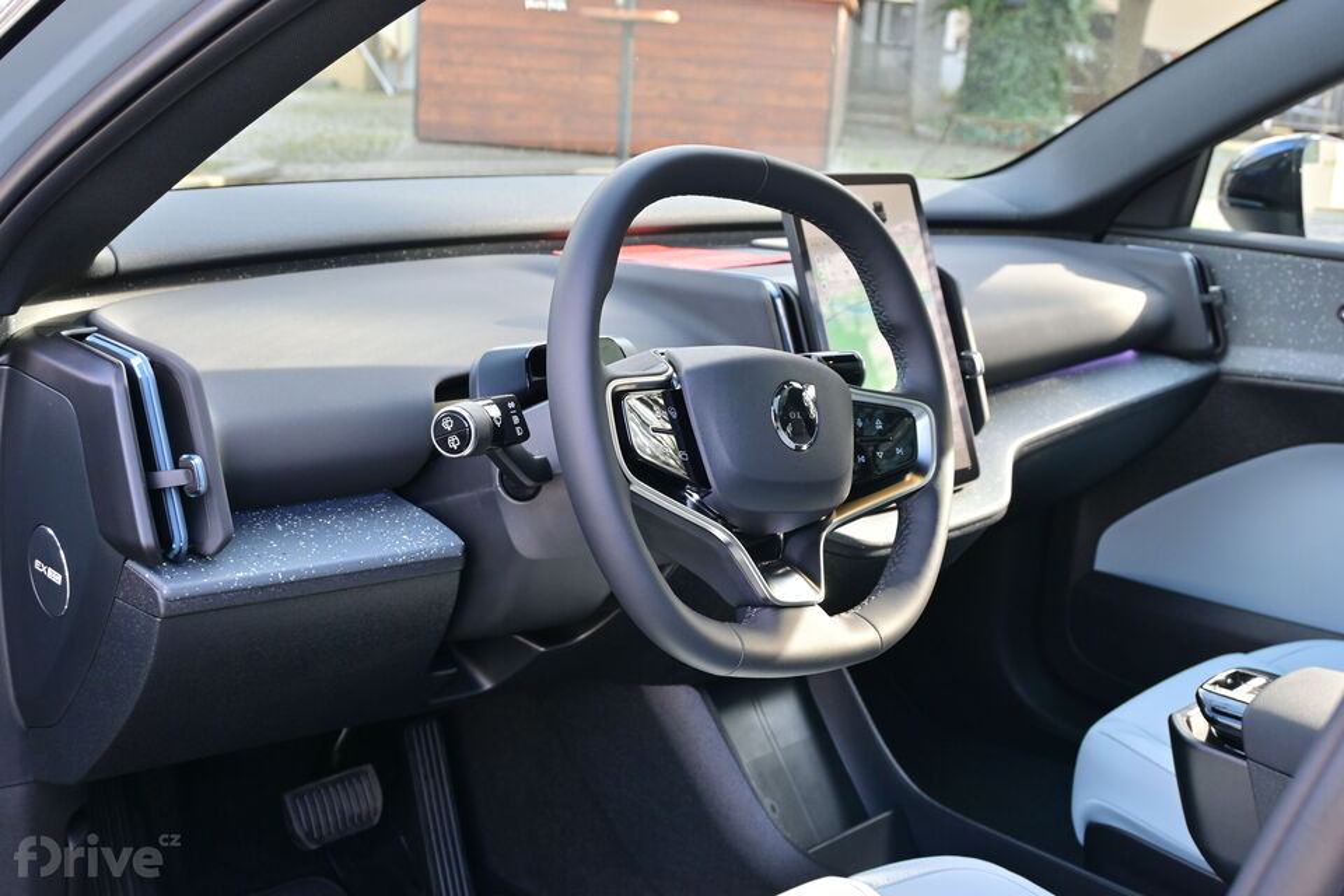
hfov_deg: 47.2
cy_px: 448
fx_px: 1540
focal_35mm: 41
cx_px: 672
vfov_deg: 32.4
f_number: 6.3
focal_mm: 27.5
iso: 250
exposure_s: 1/60
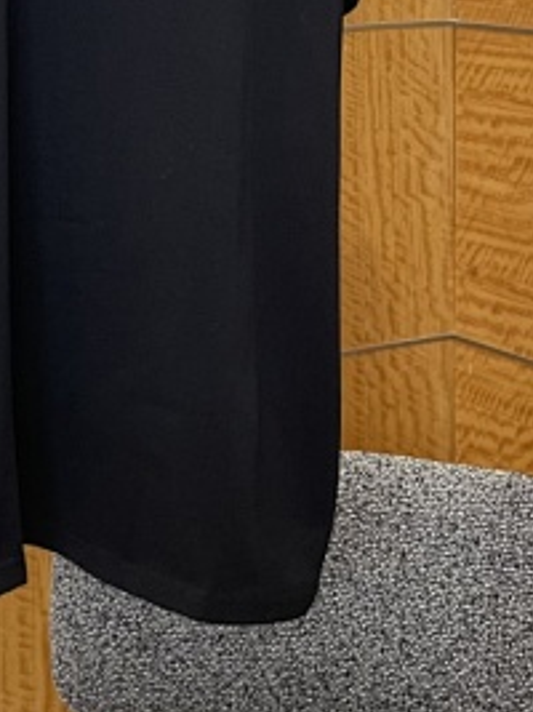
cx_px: 59
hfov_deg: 18.6
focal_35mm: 78
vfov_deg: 24.0
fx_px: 1603
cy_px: 8
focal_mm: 4.2
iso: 64
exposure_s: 1/100
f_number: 1.6
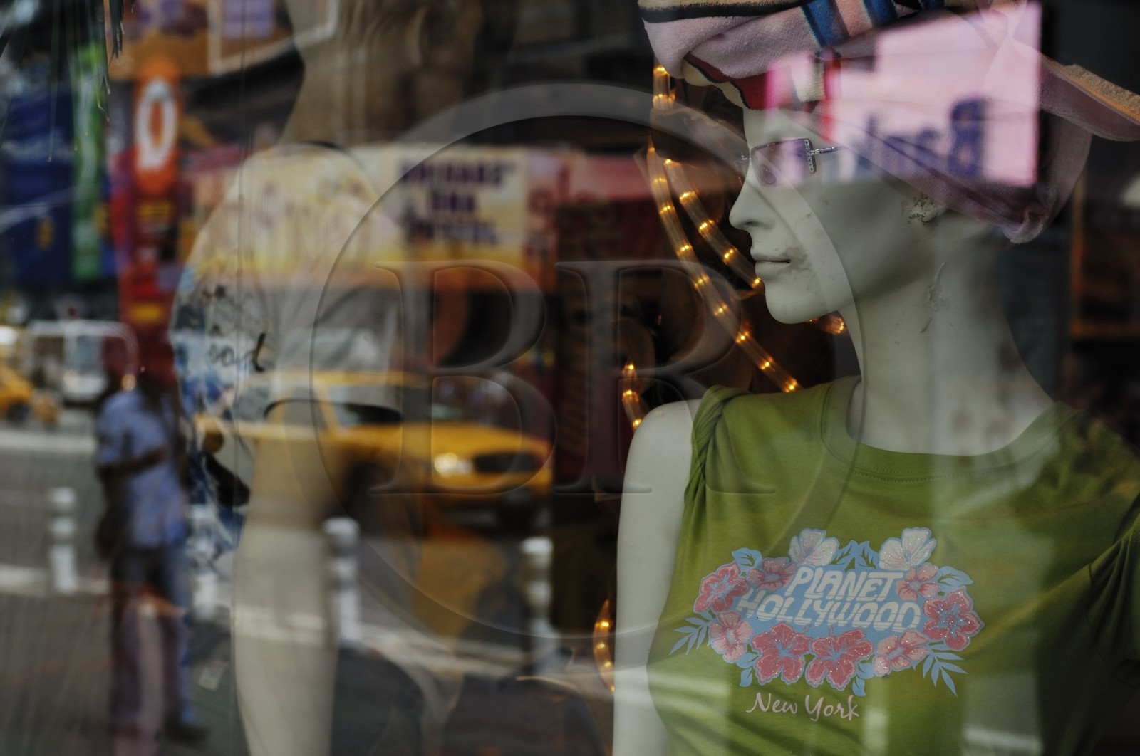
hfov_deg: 27.0
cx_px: 570
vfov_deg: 18.1
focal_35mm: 75
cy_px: 378
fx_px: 2372
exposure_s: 1/100
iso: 200
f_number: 5.3
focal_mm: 50
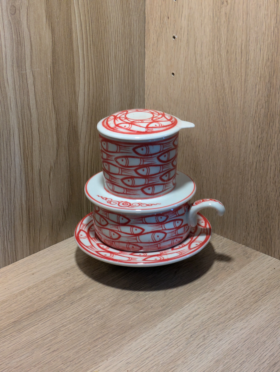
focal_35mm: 51
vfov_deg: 37.5
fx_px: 550
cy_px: 186
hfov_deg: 28.6
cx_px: 140
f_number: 1.89
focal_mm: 5.43
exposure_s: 1/50
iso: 158
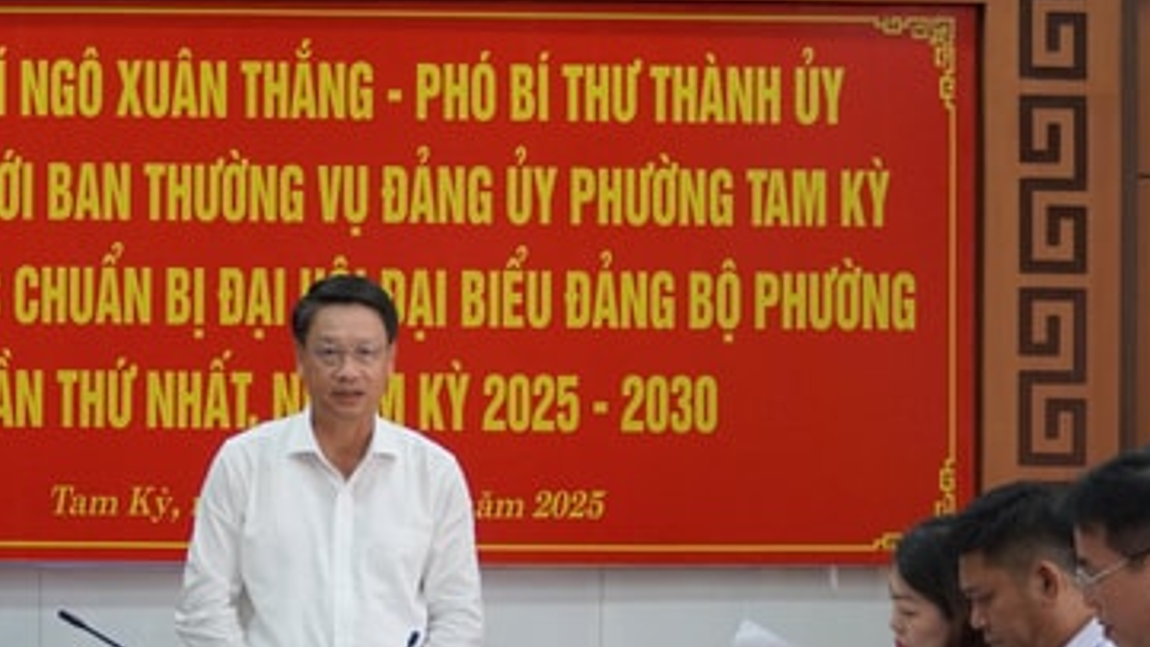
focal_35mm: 141
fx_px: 4299
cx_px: 322
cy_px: 510
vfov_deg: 8.6
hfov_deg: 15.2
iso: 2000
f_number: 4
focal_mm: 60
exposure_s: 1/160
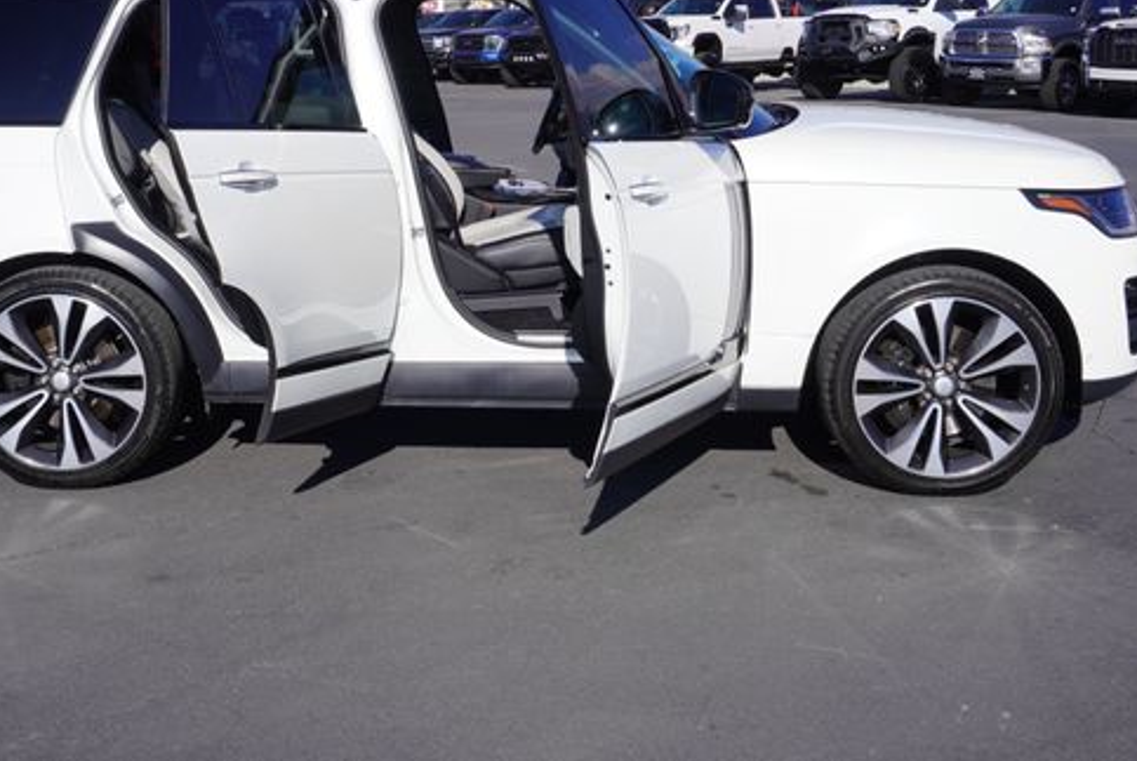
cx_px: 452
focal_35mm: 50
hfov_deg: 39.6
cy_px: 264
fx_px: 1570
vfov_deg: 27.1
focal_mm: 25
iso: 100
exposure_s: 1/200
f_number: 11
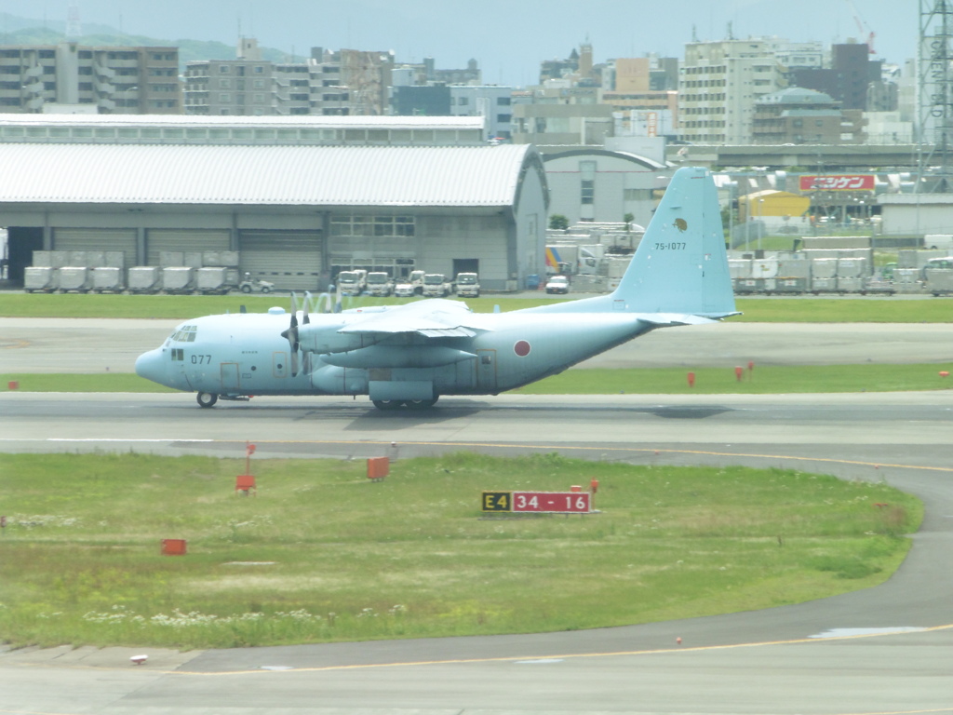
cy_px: 358
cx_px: 476
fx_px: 7296
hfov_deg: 7.5
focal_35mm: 265
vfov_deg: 5.6
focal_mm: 47.3
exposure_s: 1/250
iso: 200
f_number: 6.3
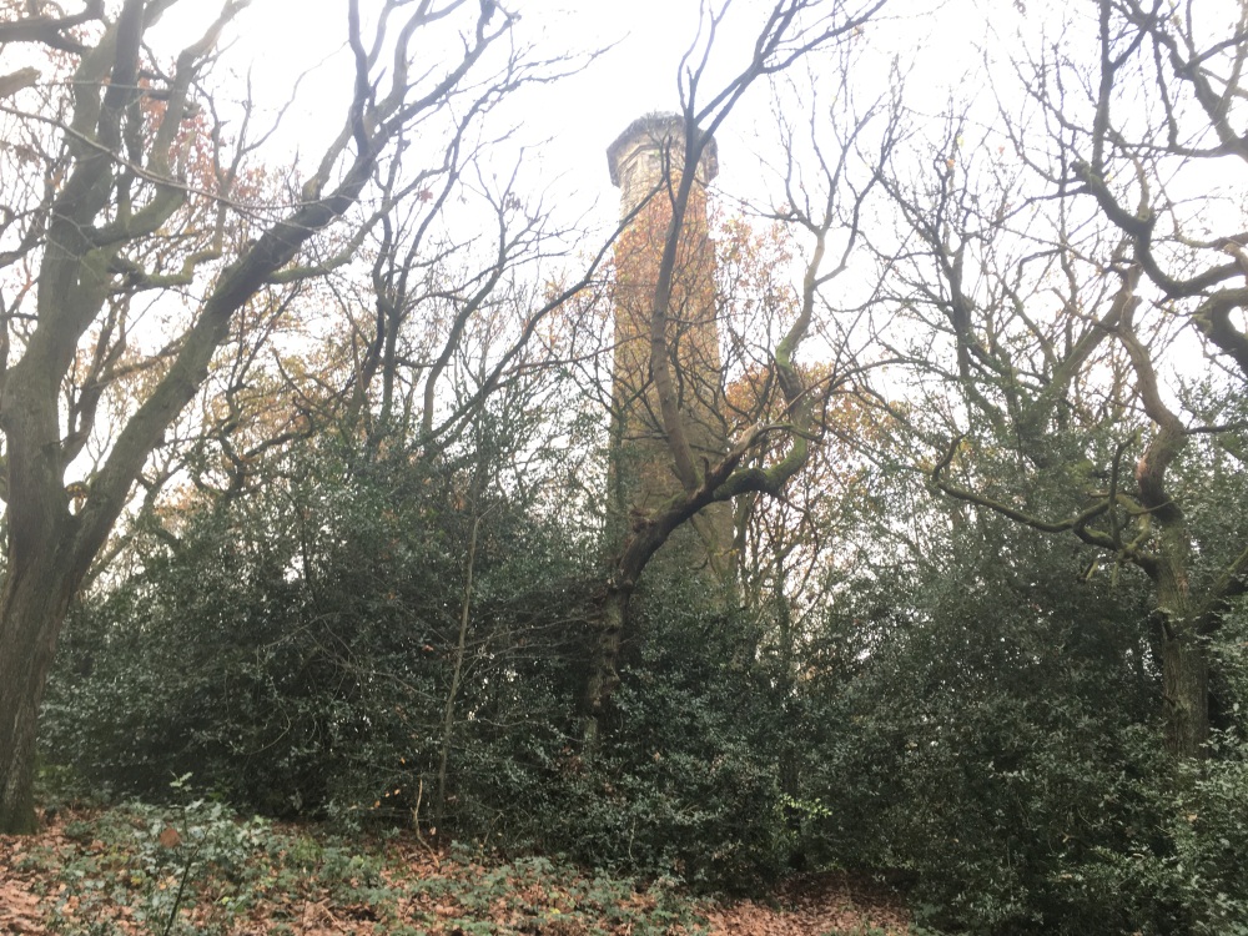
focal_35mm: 29
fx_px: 1046
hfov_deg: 61.7
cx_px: 624
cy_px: 468
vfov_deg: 48.2
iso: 32
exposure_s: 1/33
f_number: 2.2
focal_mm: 4.15
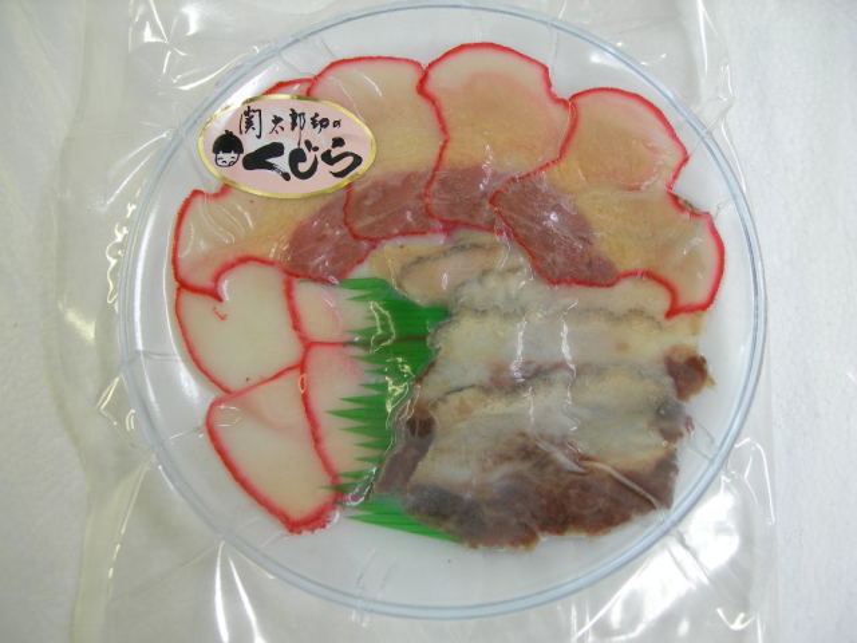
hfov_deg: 49.0
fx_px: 941
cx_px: 428
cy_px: 322
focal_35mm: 38
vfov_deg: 37.7
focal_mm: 7.8
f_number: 2.8
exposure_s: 1/15.2
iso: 50
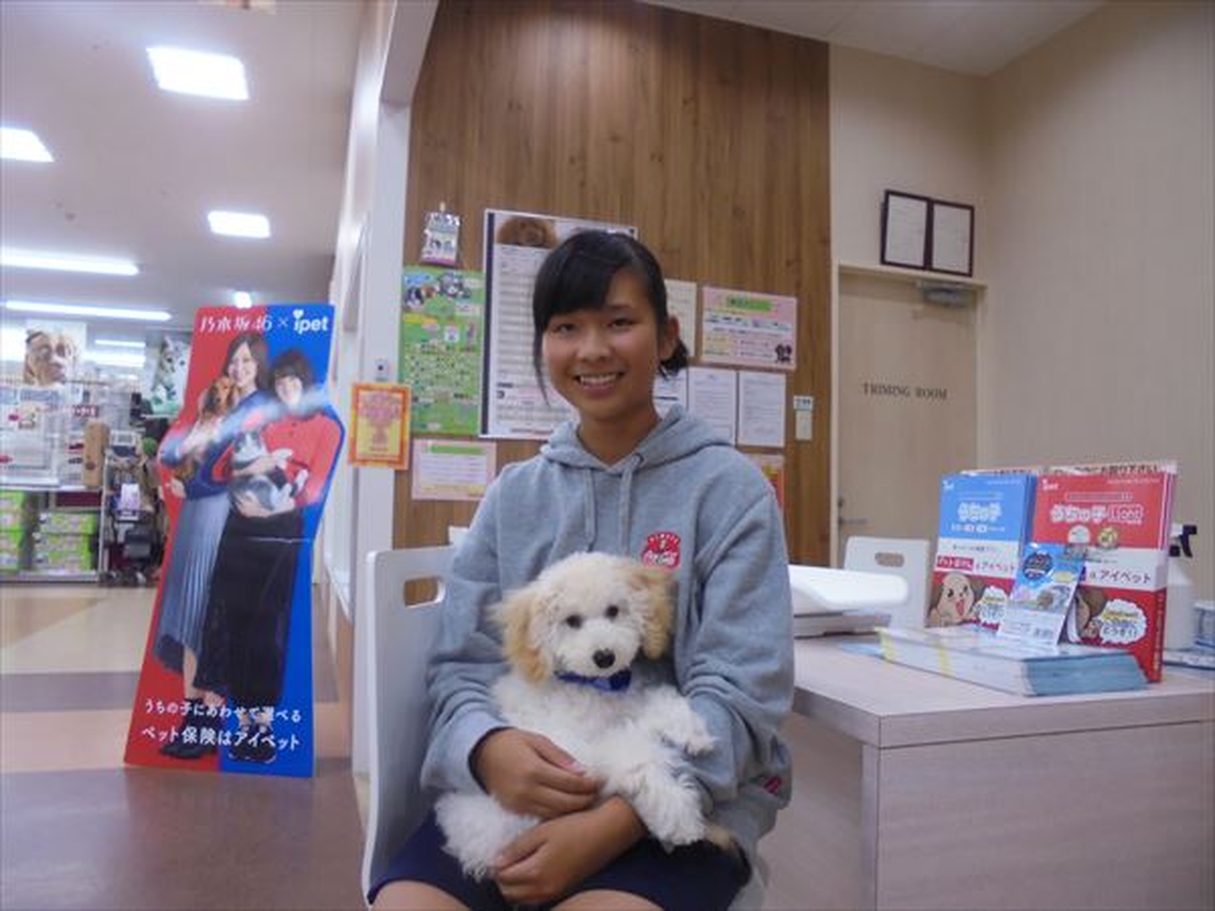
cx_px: 608
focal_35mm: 26
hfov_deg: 67.3
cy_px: 456
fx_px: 913
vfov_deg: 53.1
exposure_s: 1/30
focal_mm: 4.6
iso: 200
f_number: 3.5
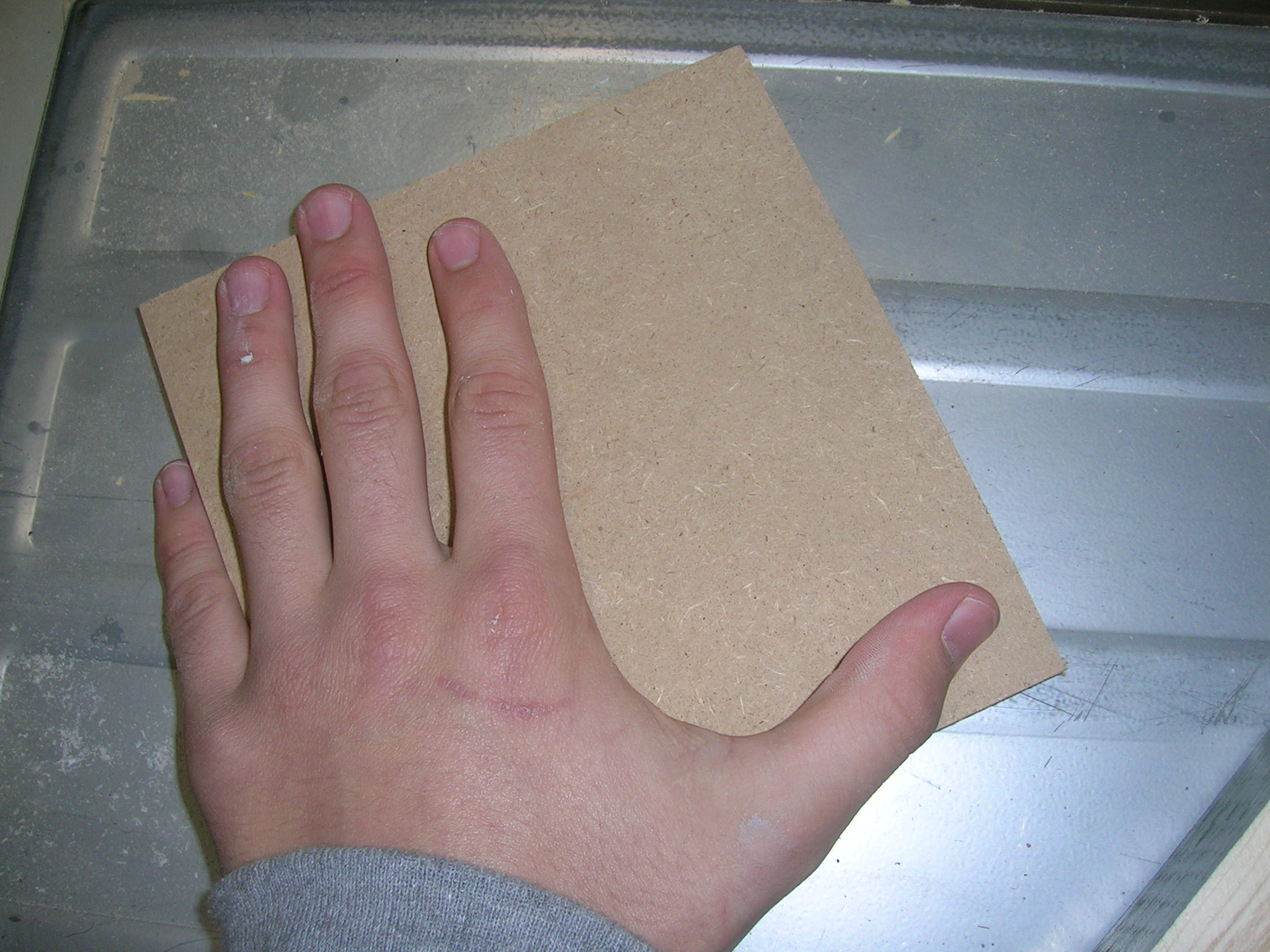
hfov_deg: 52.6
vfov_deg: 40.7
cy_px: 476
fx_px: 1284
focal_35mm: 35
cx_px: 635
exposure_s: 1/60.1
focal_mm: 5.4
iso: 50
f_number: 4.8
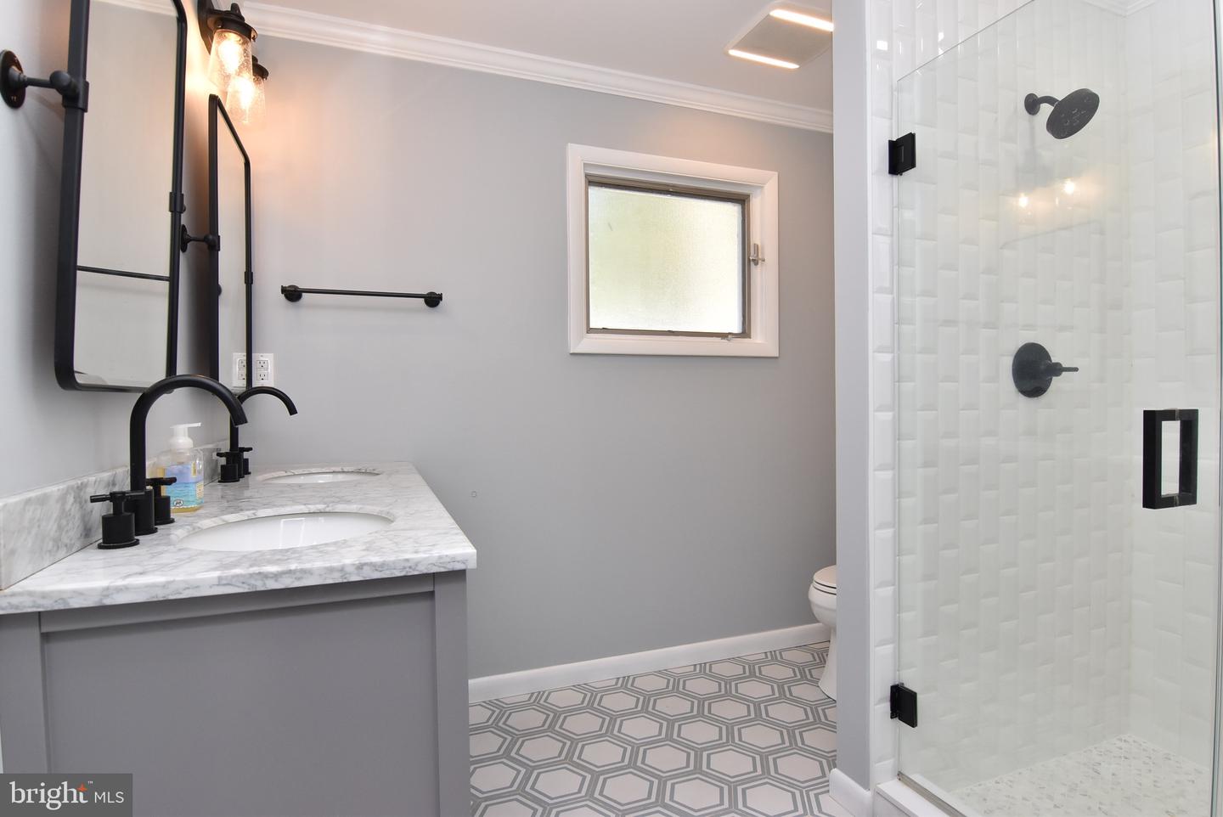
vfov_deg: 67.5
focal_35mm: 18
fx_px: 612
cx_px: 612
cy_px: 408
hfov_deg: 90.0
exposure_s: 1/100
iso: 800
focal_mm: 12
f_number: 9
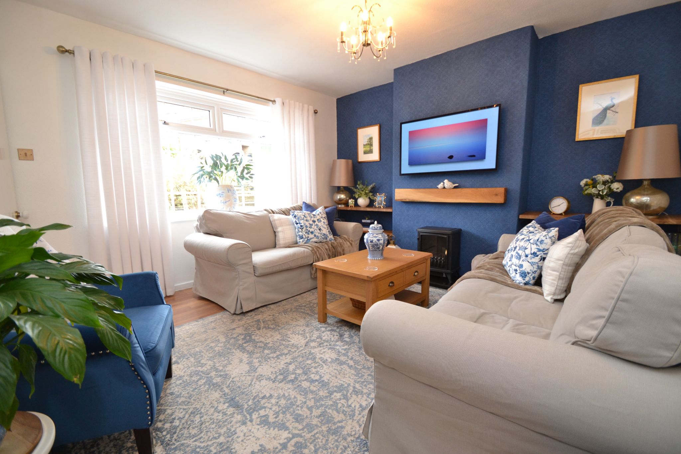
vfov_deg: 77.3
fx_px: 284
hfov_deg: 100.4
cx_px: 340
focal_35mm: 15
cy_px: 227
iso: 500
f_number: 3.5
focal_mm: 10
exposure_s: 1/60
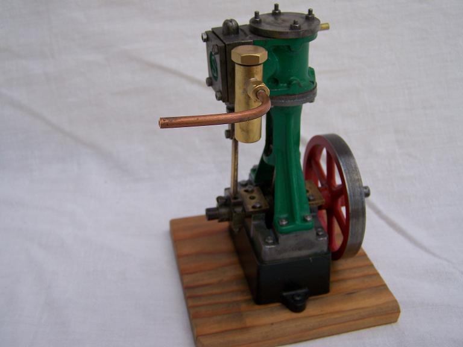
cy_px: 174
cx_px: 232
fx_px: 508
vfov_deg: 37.7
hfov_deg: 49.0
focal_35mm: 38
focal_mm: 6.3
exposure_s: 1/250
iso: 64
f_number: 2.8
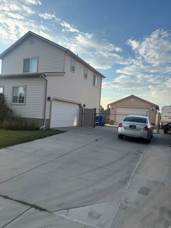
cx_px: 86
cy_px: 114
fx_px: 171
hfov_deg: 53.1
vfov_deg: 67.3
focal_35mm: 26
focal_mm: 5.96
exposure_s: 1/1499
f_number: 1.6
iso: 50
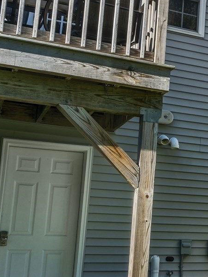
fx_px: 632
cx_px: 470
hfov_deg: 14.1
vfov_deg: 24.7
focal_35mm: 79
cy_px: 152
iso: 100
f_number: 11
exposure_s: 1/20
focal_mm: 24
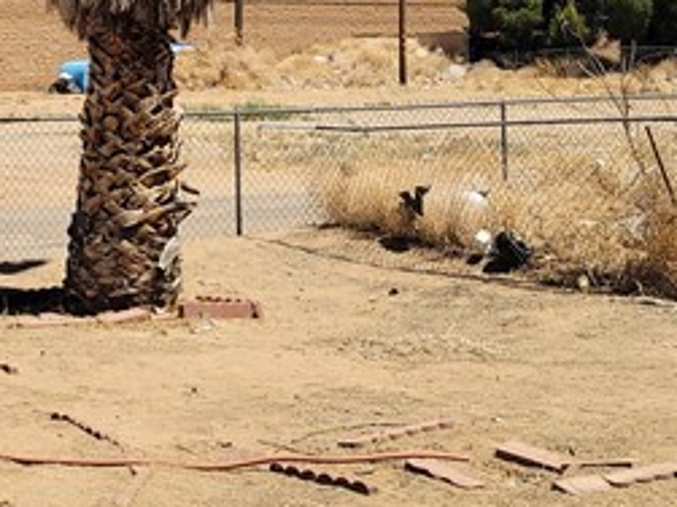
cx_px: -54
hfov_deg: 17.9
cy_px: -59
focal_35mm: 106
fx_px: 2072
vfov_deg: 13.6
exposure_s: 1/3026
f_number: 1.8
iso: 40
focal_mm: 5.4
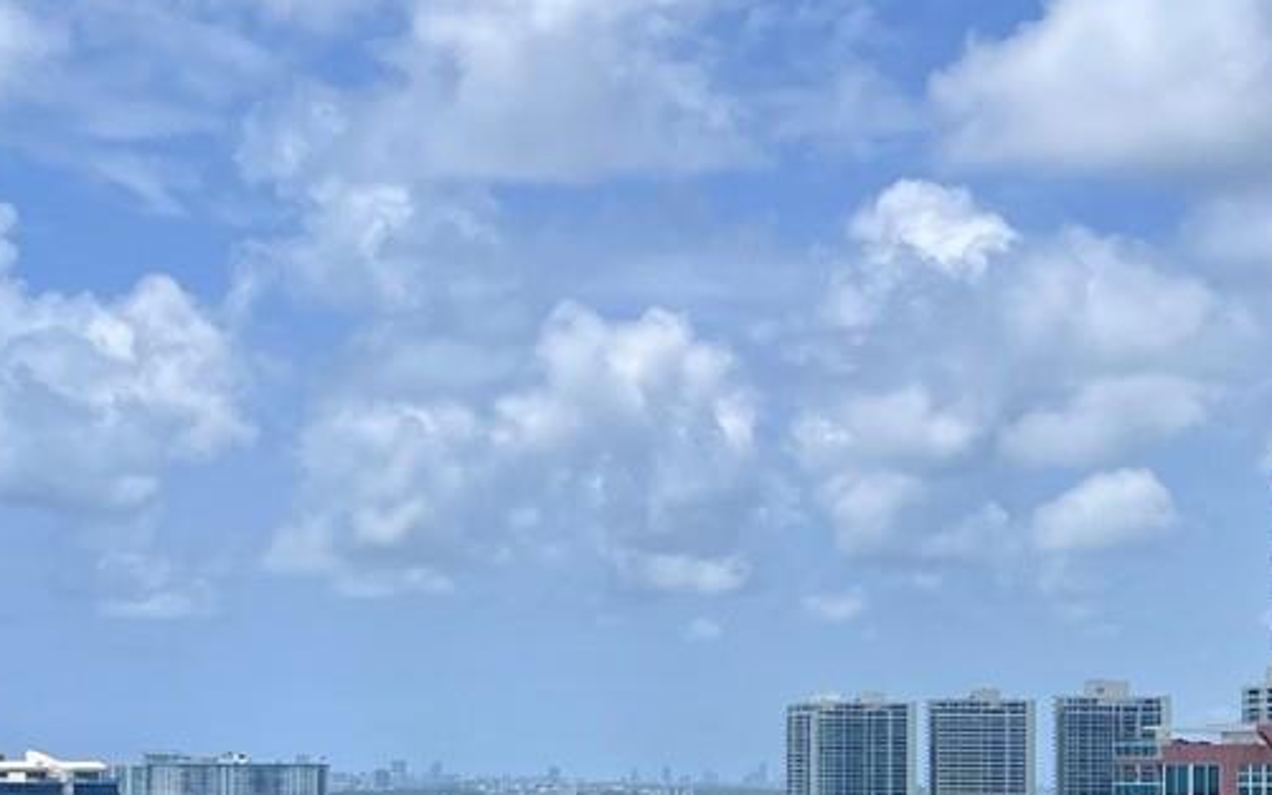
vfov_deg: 14.7
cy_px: 650
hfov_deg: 23.5
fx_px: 3050
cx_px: 536
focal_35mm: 88
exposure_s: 1/8000
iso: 50
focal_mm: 5.7
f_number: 1.5
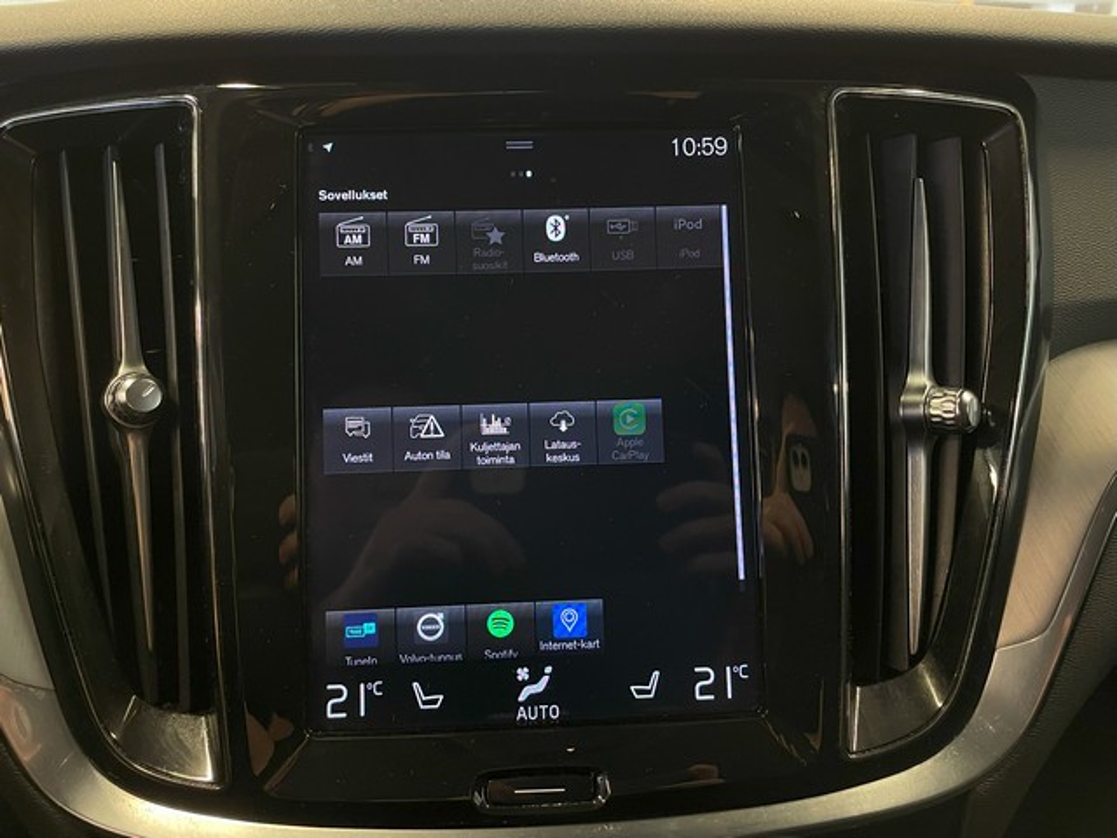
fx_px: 839
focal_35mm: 26
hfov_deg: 67.3
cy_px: 419
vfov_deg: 53.1
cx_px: 558
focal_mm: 4.2
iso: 400
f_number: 1.6
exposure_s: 1/34
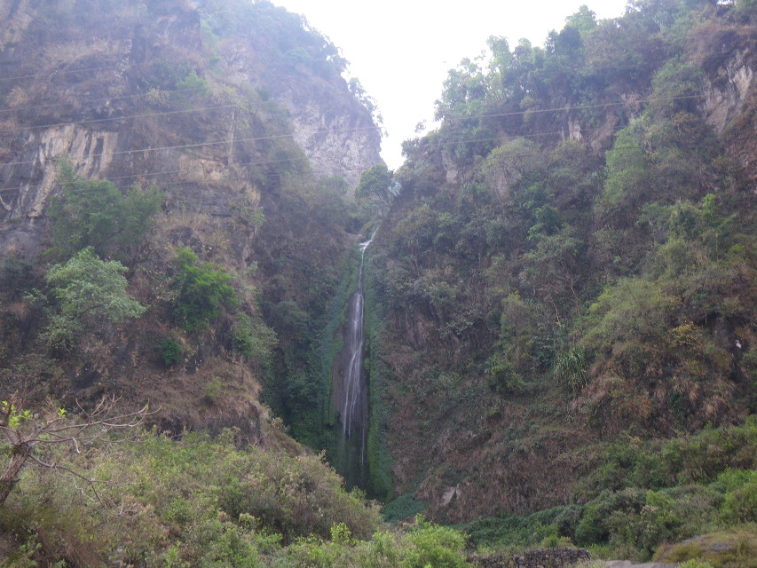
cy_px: 284
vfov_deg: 41.8
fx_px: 744
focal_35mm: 34
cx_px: 378
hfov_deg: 54.0
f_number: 3.8
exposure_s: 1/50
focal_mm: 6.1
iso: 80
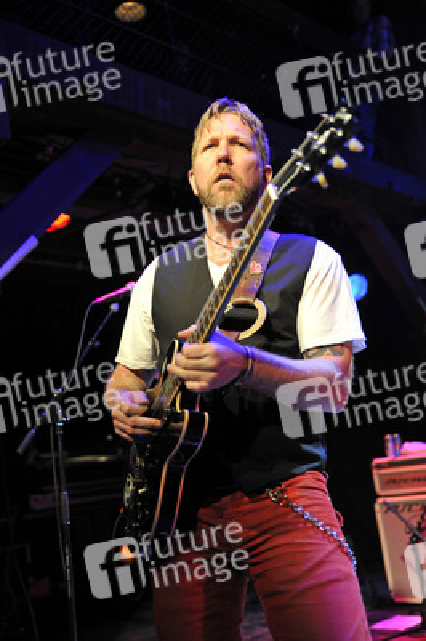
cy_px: 320
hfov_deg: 30.5
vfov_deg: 44.5
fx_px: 782
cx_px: 213
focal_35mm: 44
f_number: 2.8
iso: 800
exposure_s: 1/200
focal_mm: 44
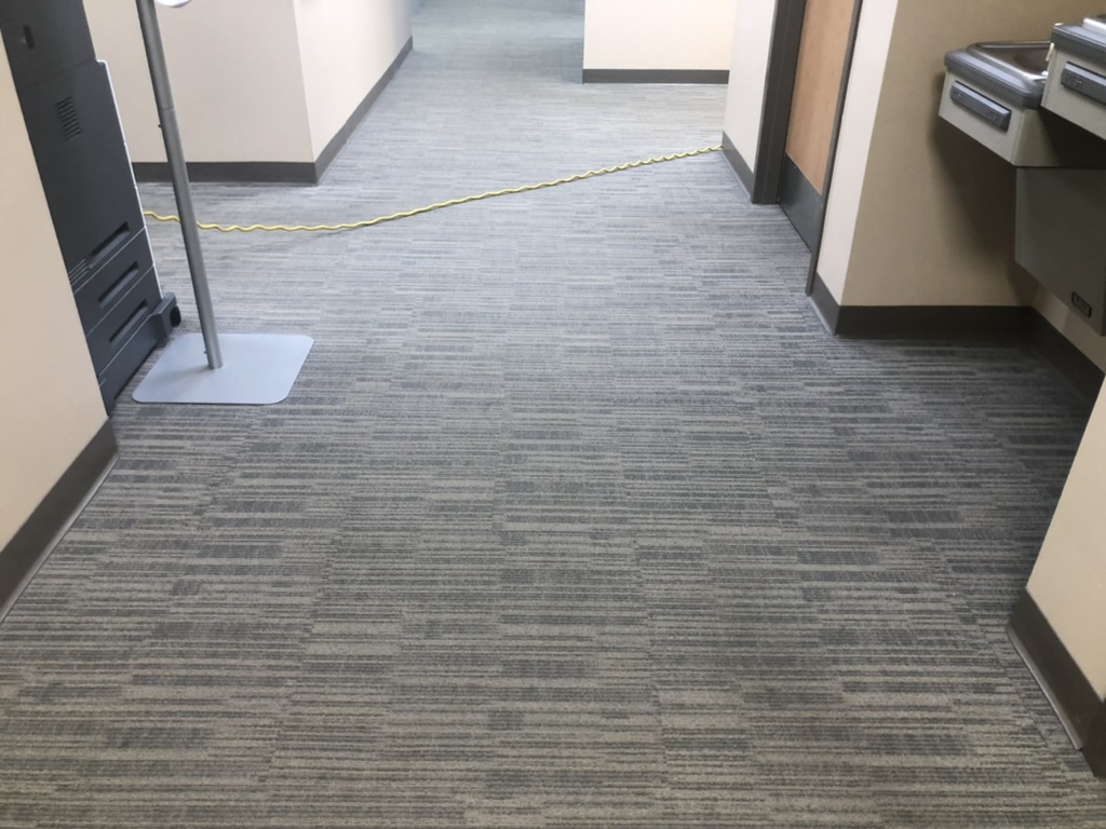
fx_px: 895
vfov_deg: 49.7
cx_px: 553
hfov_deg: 63.4
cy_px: 414
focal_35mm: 28
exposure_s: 1/15
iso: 50
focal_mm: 3.99
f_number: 1.8
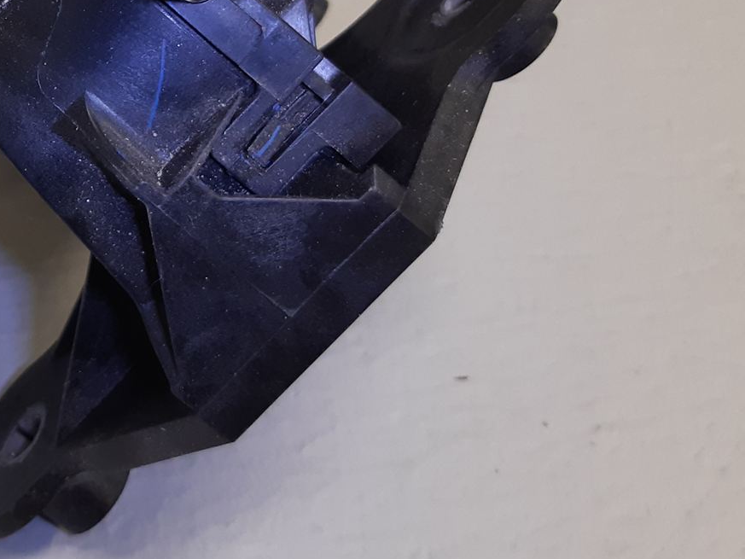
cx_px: -20
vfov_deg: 23.5
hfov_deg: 29.4
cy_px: 73
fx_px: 1313
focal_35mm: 61
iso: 125
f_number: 1.7
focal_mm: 3.93
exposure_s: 1/50
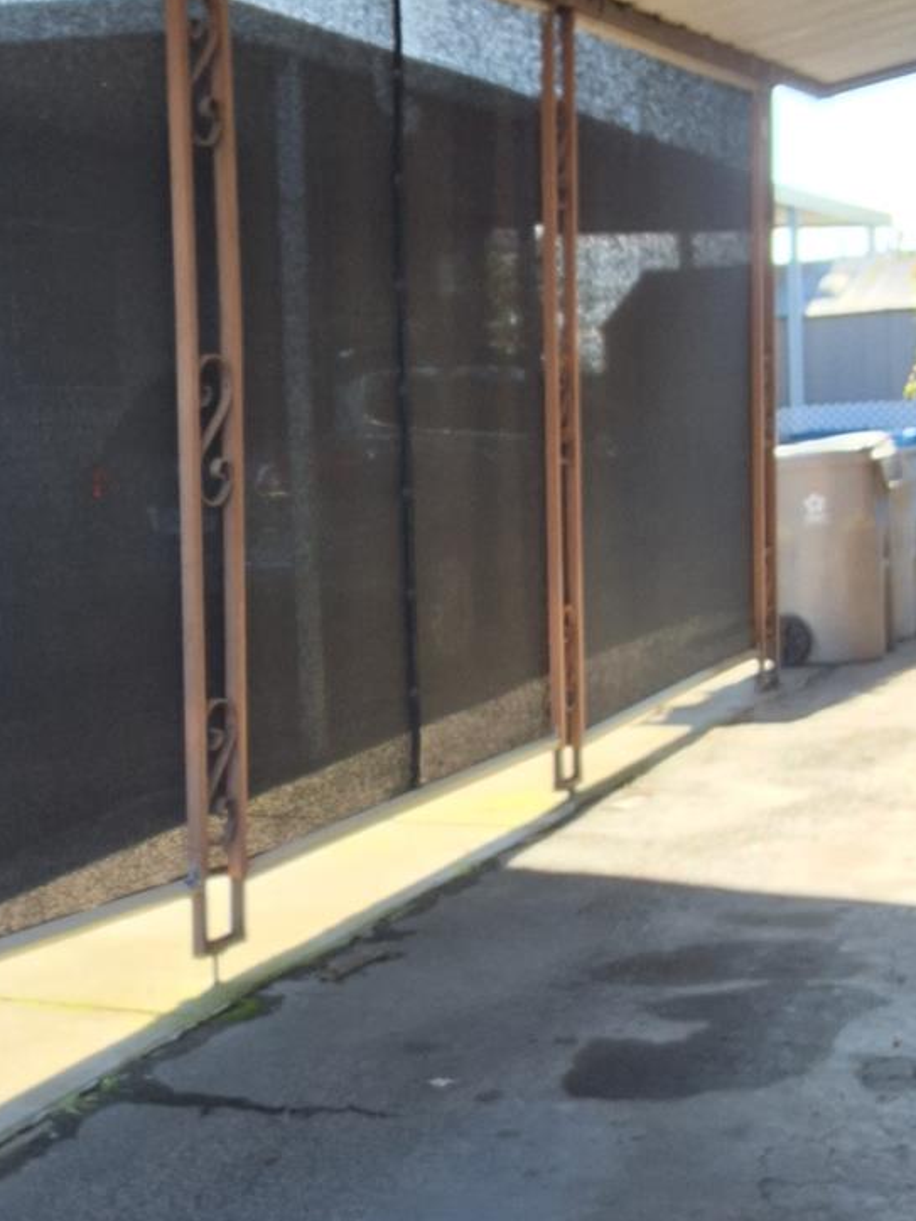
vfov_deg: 33.2
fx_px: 2046
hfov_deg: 24.7
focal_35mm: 58
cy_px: 612
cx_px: 151
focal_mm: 2.91
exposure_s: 1/208
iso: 32
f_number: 1.9
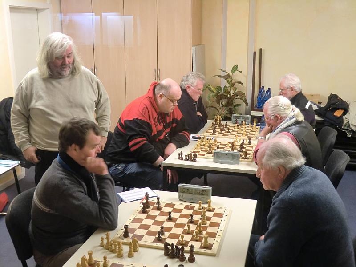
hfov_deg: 46.8
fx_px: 411
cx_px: 178
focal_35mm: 40
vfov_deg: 36.0
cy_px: 134
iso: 400
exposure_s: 1/15
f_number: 3.8
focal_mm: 7.1
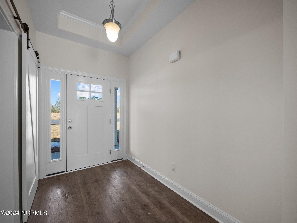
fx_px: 120
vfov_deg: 85.7
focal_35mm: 14
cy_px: 112
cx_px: 148
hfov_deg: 102.1
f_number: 4
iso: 400
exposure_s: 1/60
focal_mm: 7
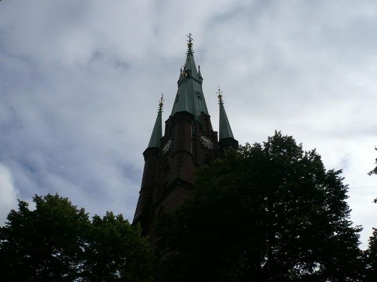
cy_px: 141
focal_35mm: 28
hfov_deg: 63.5
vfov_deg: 49.7
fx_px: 305
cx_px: 188
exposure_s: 1/640
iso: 100
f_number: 8
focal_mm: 4.6
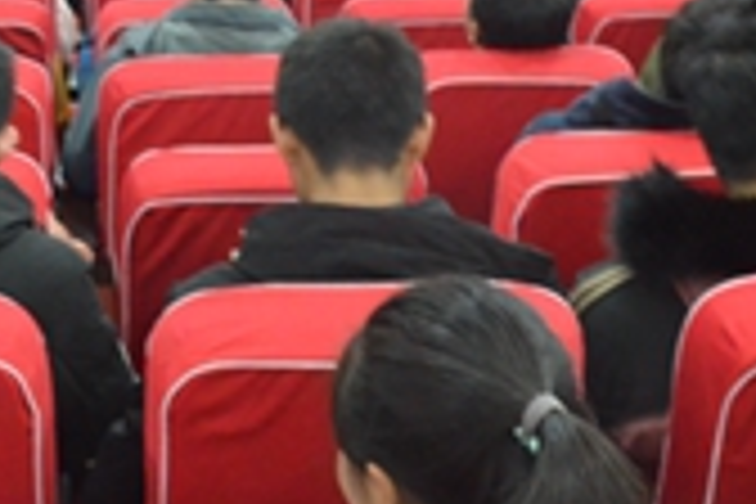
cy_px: -158
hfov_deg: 18.8
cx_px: 90
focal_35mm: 107
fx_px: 2247
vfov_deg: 12.4
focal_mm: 20
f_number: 3.5
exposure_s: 1/8
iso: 3200
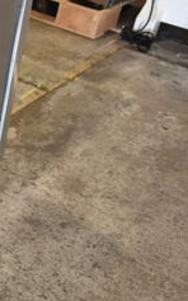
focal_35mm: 71
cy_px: 116
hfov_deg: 15.1
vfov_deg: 28.9
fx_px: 582
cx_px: -179
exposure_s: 1/30
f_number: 3.5
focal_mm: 18
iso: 450
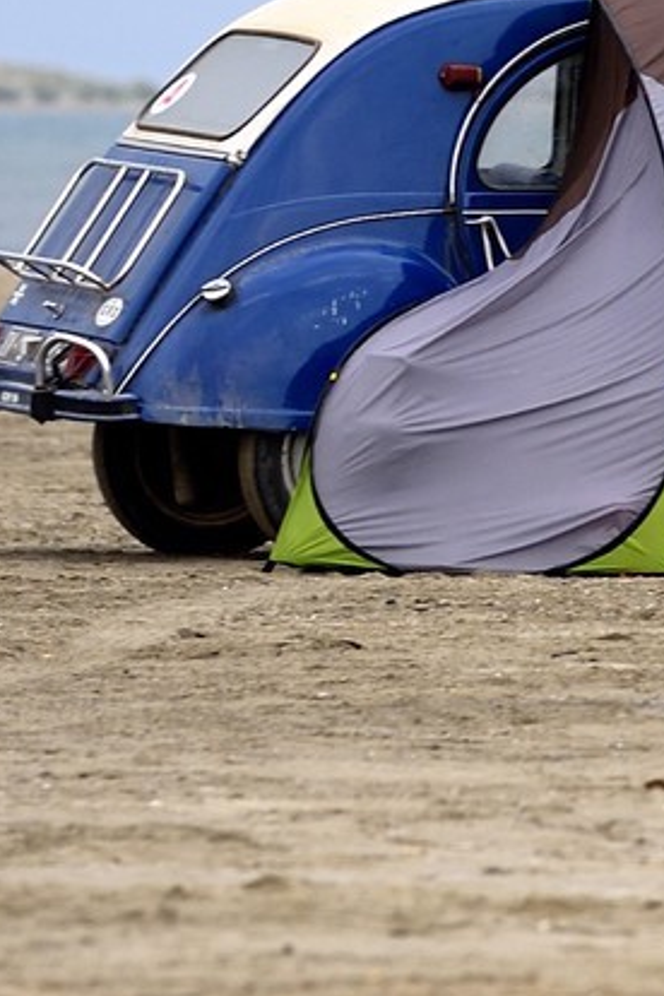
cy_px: 594
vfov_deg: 2.7
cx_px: 1682
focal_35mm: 773
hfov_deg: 1.8
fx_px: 21385
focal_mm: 200
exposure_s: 1/1000
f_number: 5
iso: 200
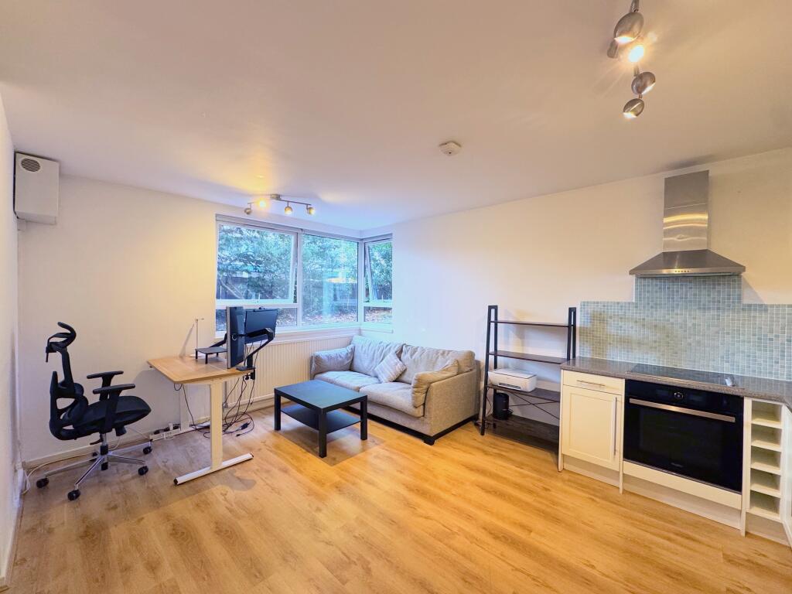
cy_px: 297
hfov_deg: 102.1
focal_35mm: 14
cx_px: 396
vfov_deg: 85.7
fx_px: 320
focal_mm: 2.22
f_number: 2.2
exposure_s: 1/100
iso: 200
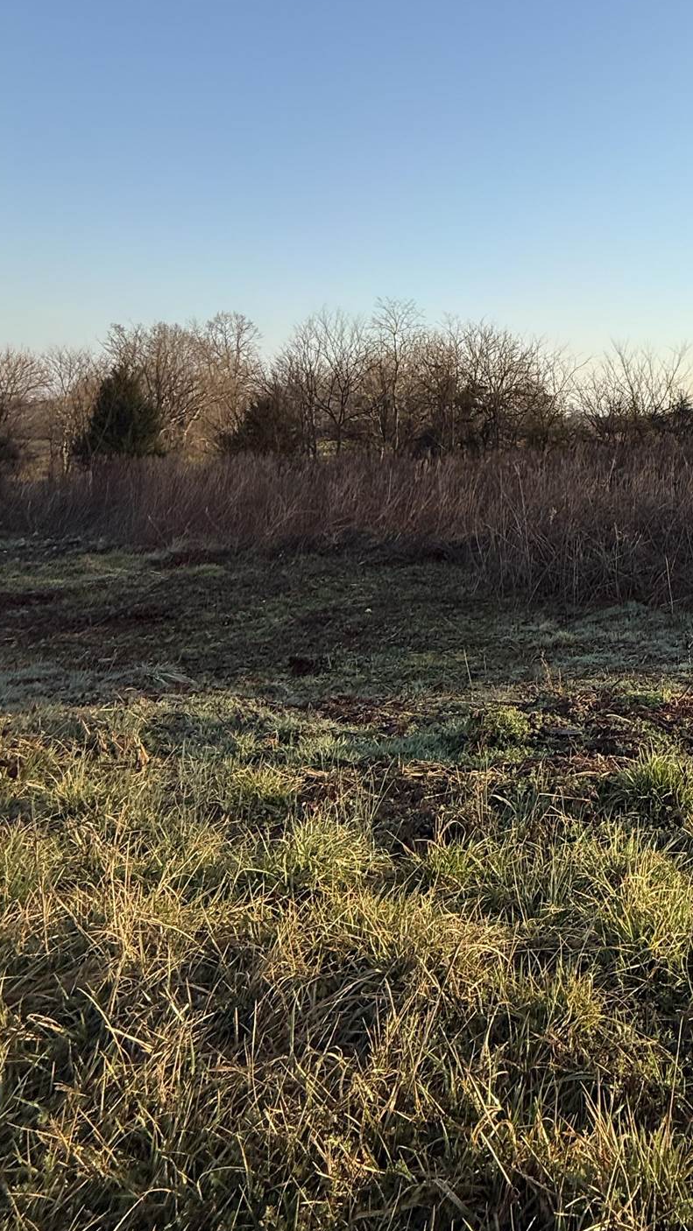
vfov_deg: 73.1
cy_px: 478
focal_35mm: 25
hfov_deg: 39.9
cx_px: 708
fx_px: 817
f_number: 2.2
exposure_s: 1/942
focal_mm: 2.22
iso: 50
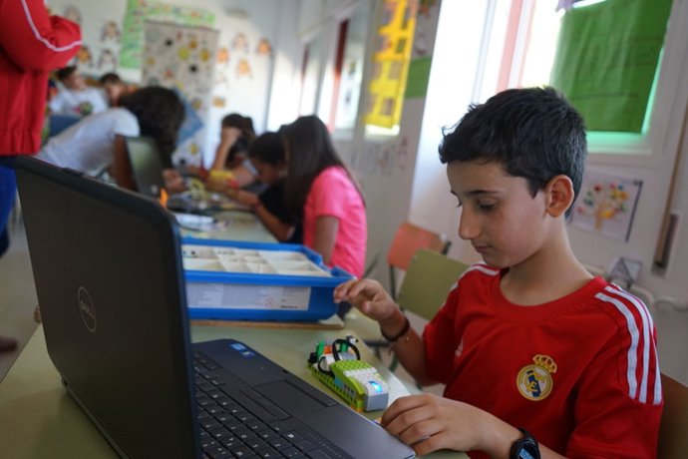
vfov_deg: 46.4
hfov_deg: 65.5
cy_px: 230
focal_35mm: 28
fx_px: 535
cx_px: 344
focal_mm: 28
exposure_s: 1/160
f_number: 3.5
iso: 1600
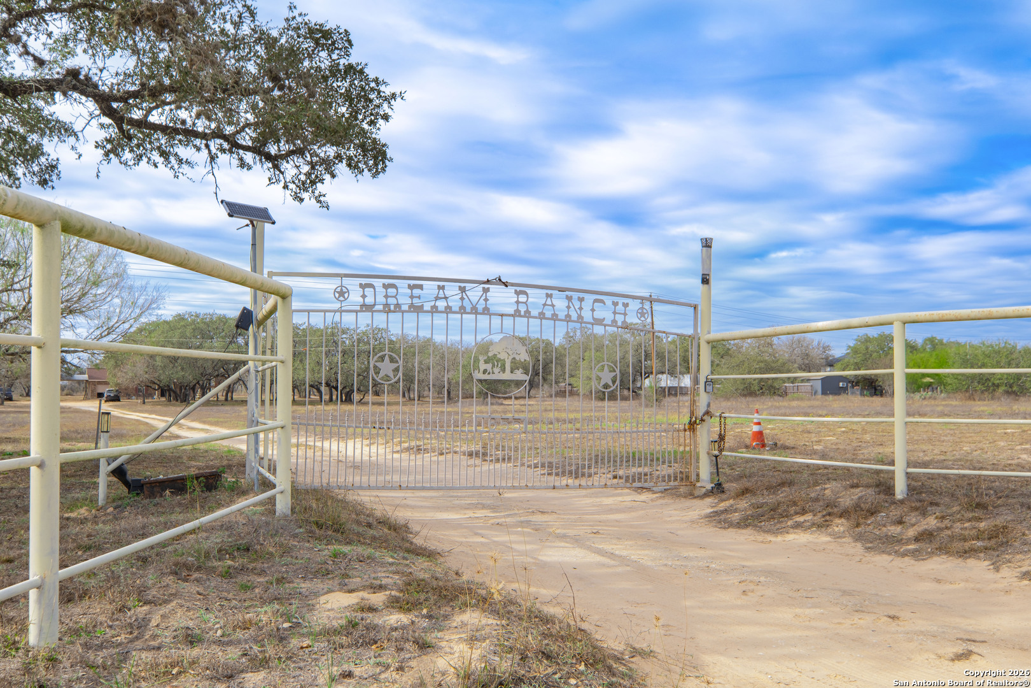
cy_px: 344
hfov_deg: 53.1
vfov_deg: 36.9
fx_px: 1031
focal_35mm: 36
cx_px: 516
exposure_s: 1/60
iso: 125
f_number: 9
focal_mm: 24
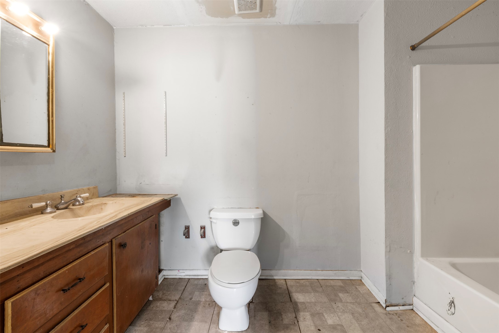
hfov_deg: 108.3
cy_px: 166
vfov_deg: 85.4
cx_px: 250
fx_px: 180
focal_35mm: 13
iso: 250
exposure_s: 15
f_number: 9
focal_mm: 13
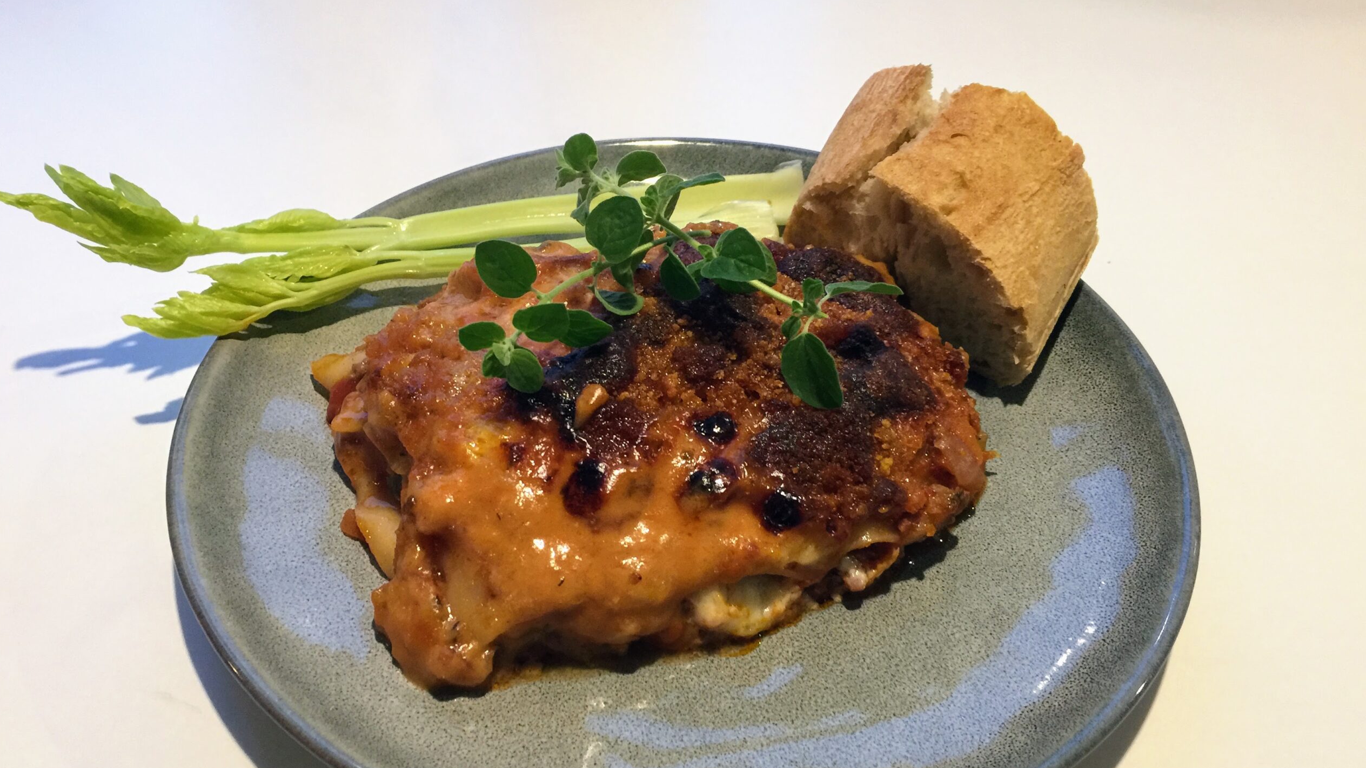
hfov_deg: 61.0
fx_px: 1159
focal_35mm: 32
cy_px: 464
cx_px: 675
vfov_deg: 36.5
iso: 100
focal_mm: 4.15
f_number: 2.2
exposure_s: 1/17
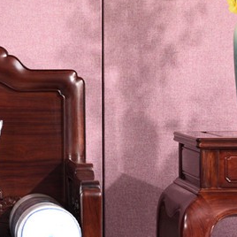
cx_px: -42
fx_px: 1936
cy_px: 113
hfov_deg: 7.0
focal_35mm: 250
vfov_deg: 7.0
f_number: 13
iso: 125
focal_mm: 62
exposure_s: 1/125
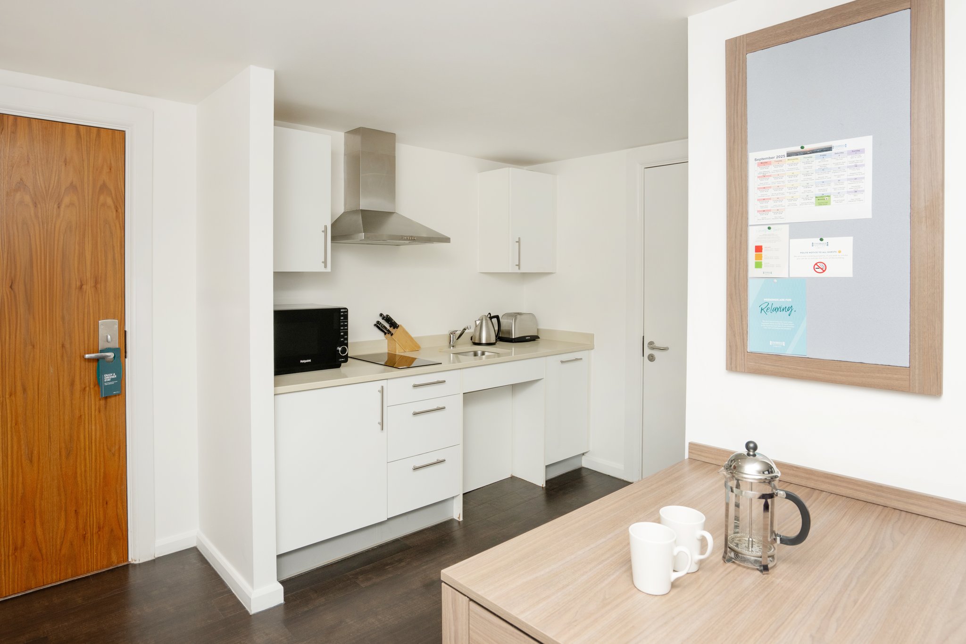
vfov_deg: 70.4
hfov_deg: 93.3
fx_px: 456
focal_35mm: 17
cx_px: 483
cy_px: 322
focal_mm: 17
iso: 320
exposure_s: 1/100
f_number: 8
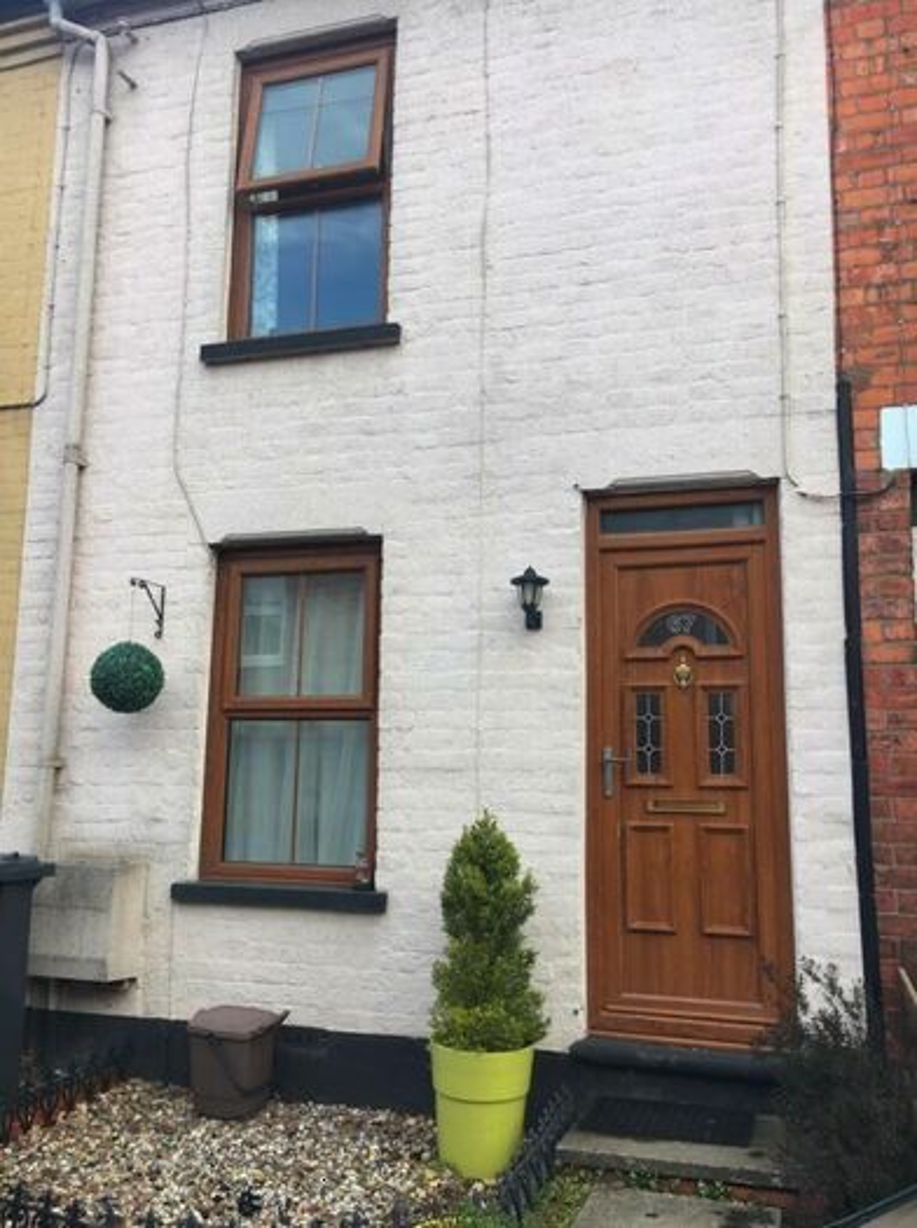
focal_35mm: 29
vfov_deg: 61.7
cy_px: 614
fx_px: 1027
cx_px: 458
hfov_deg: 48.1
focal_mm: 4.15
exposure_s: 1/105
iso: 25
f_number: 2.2
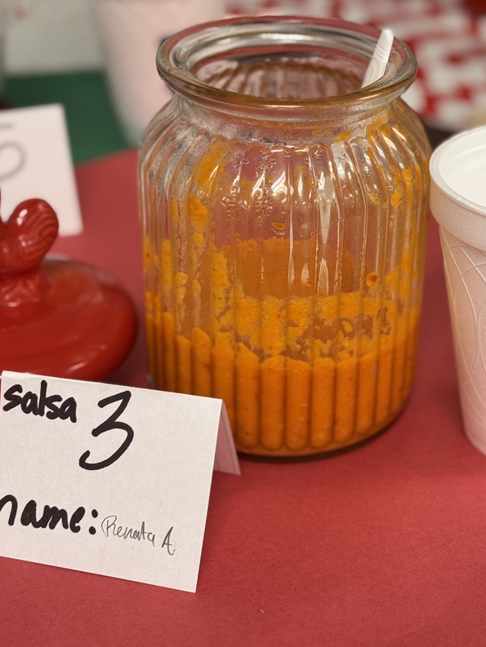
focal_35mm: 62
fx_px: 1160
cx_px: 280
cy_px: 273
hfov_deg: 23.6
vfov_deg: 31.1
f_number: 1.78
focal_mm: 6.76
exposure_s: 1/60
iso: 100
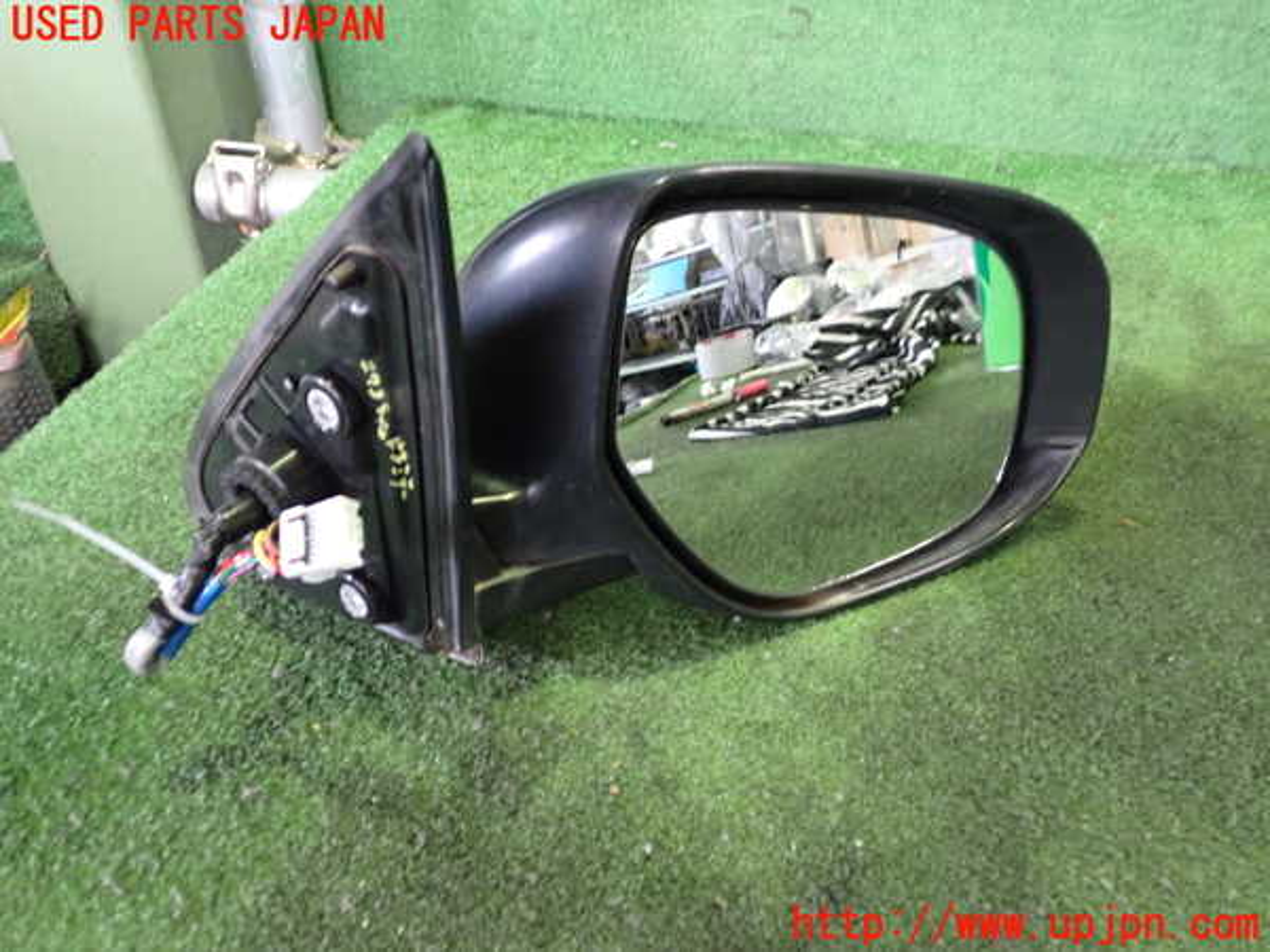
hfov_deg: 60.0
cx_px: 635
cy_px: 476
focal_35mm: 30
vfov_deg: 46.8
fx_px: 1101
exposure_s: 1/30
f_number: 2.3
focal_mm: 5.4
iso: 800
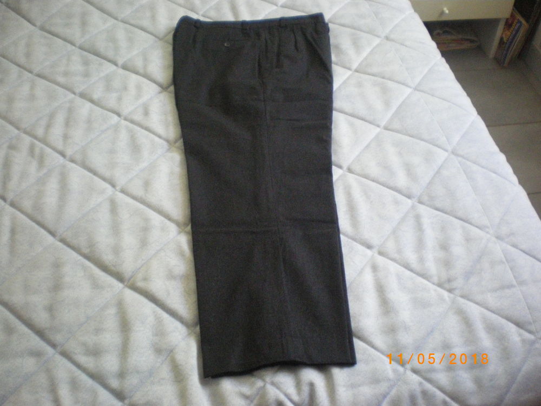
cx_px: 270
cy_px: 203
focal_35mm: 36
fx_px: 563
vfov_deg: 39.7
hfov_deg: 51.4
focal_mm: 6.3
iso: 800
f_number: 3.1
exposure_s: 1/30
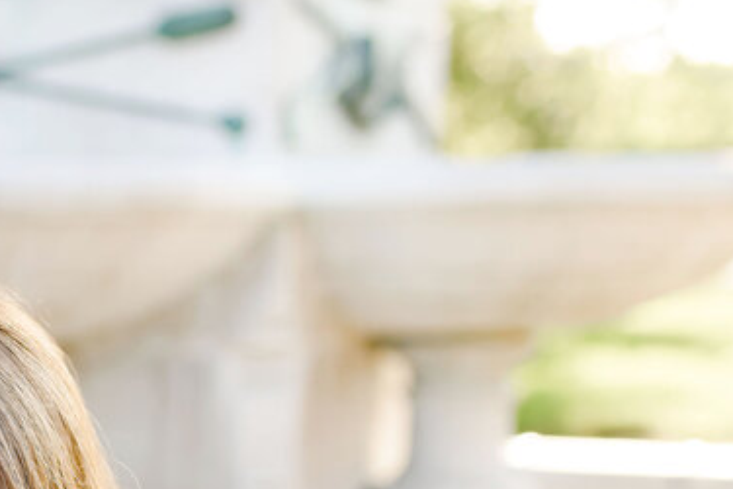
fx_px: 2280
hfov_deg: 17.4
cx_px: -166
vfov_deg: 11.7
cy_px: 743
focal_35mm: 112
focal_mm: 35
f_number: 2.8
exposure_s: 1/1000
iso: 640
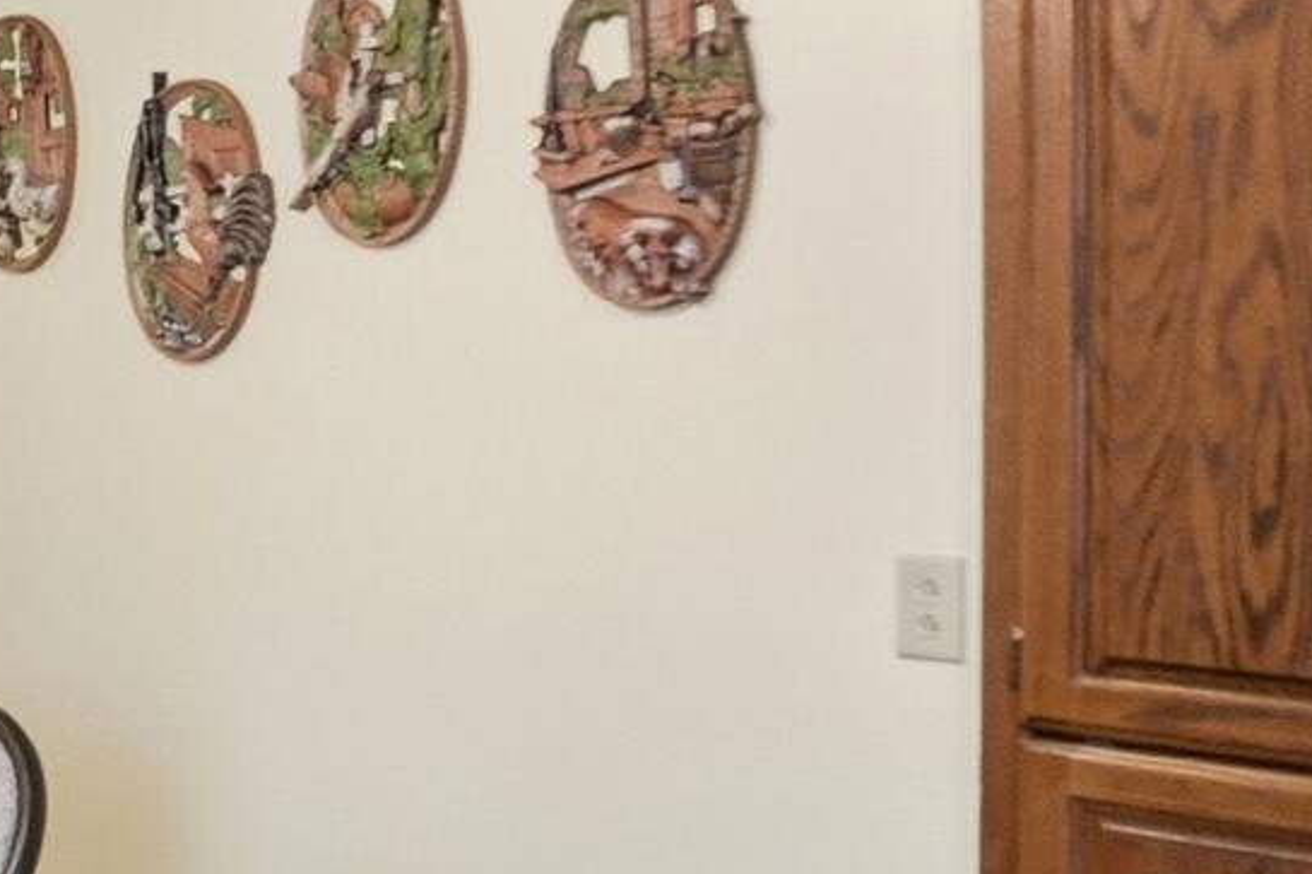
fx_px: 2004
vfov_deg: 24.6
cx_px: -556
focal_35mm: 55
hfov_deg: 27.5
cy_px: 366
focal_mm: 10
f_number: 5.6
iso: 125
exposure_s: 1/90
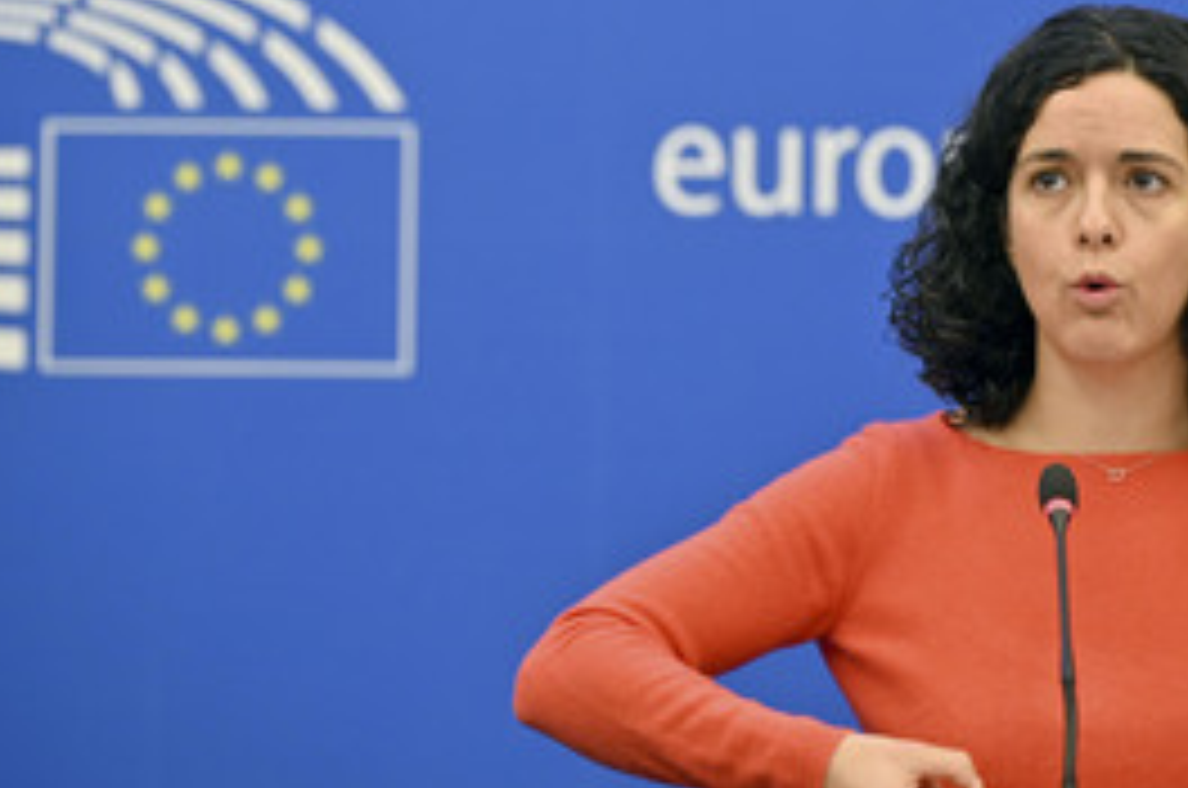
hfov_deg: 8.9
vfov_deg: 5.9
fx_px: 7609
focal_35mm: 231
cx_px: 691
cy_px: 207
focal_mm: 135
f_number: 2.8
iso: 640
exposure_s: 1/160
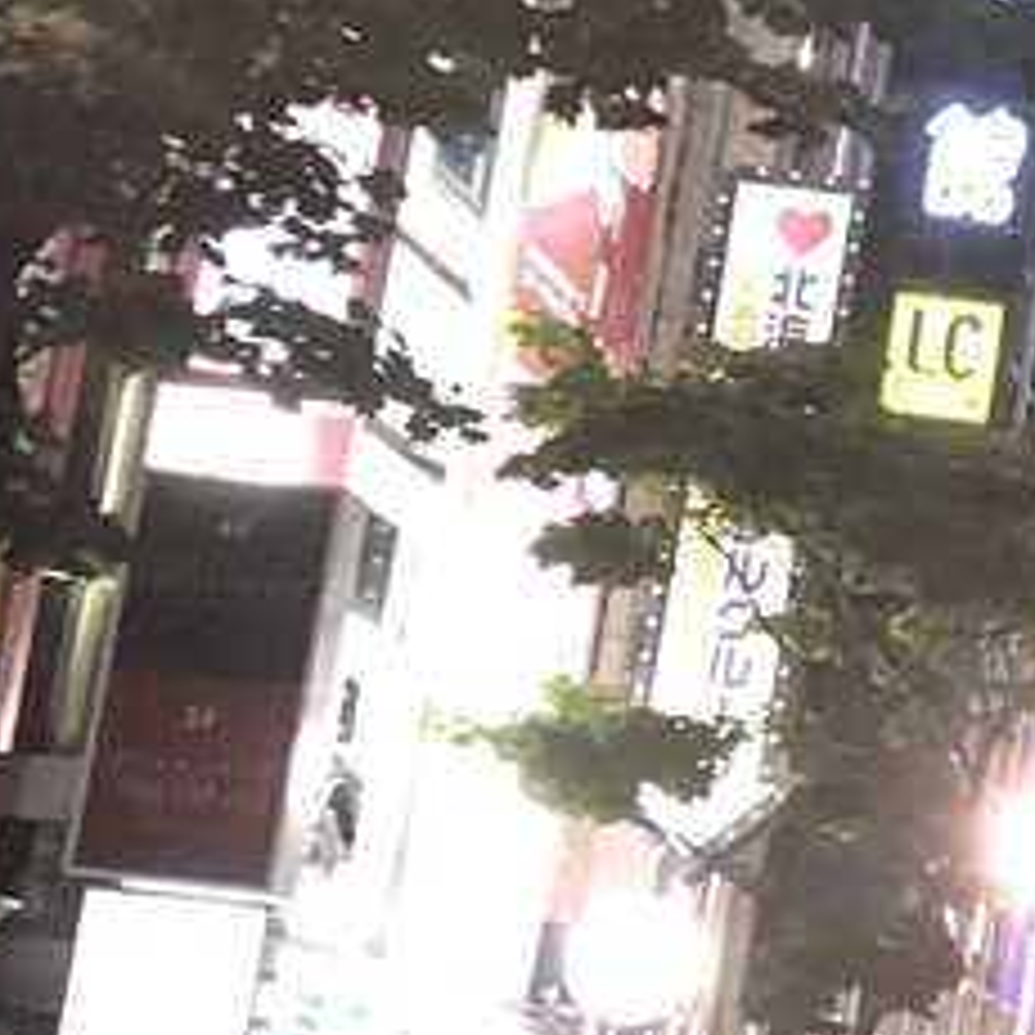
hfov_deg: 12.2
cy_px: 706
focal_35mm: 129
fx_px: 4364
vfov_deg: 13.5
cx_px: 1966
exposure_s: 1/17
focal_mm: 3.99
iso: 100
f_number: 1.8
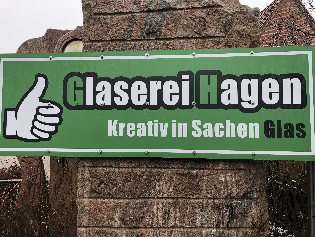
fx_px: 255
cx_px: 158
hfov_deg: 63.4
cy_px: 118
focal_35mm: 28
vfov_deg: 49.7
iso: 80
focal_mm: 3.99
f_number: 1.8
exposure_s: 1/120
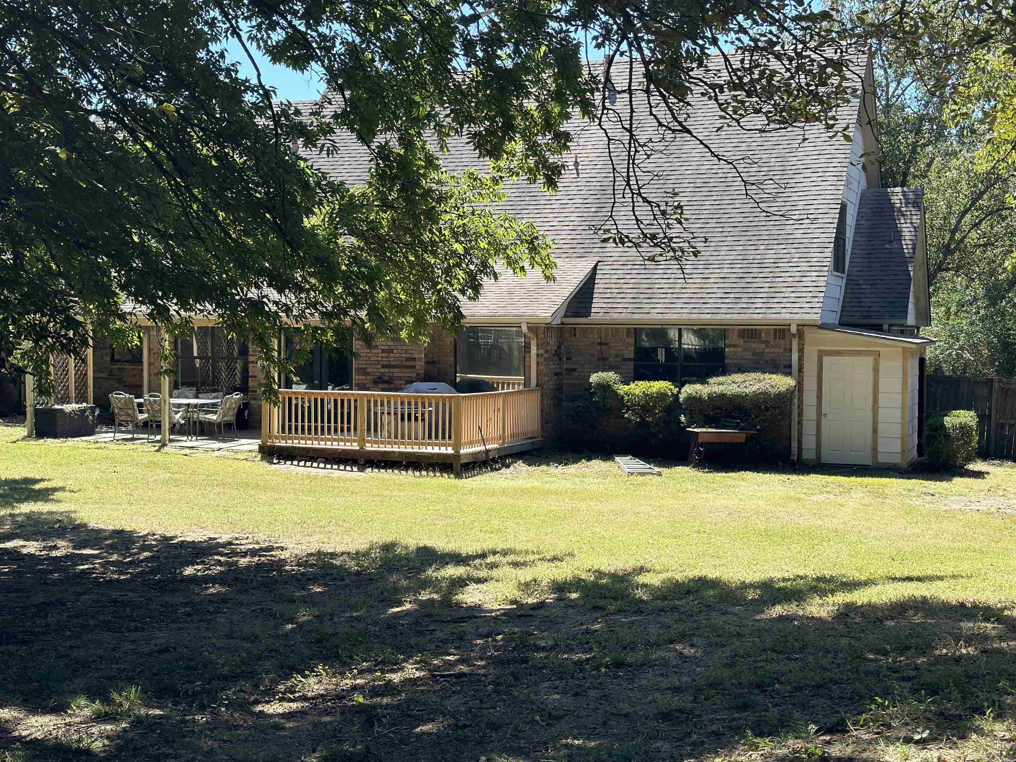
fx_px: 1409
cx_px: 508
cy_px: 381
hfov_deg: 39.7
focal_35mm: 48
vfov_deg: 30.3
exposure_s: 1/1848
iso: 100
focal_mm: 6.86
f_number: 1.78
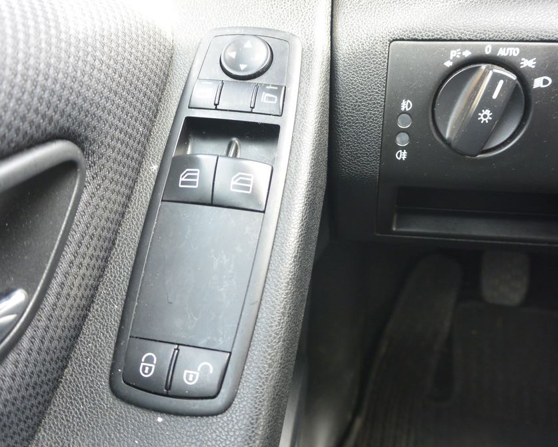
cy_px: 227
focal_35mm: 31
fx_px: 512
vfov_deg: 47.1
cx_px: 303
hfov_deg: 57.1
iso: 400
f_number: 3.5
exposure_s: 1/80
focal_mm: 10
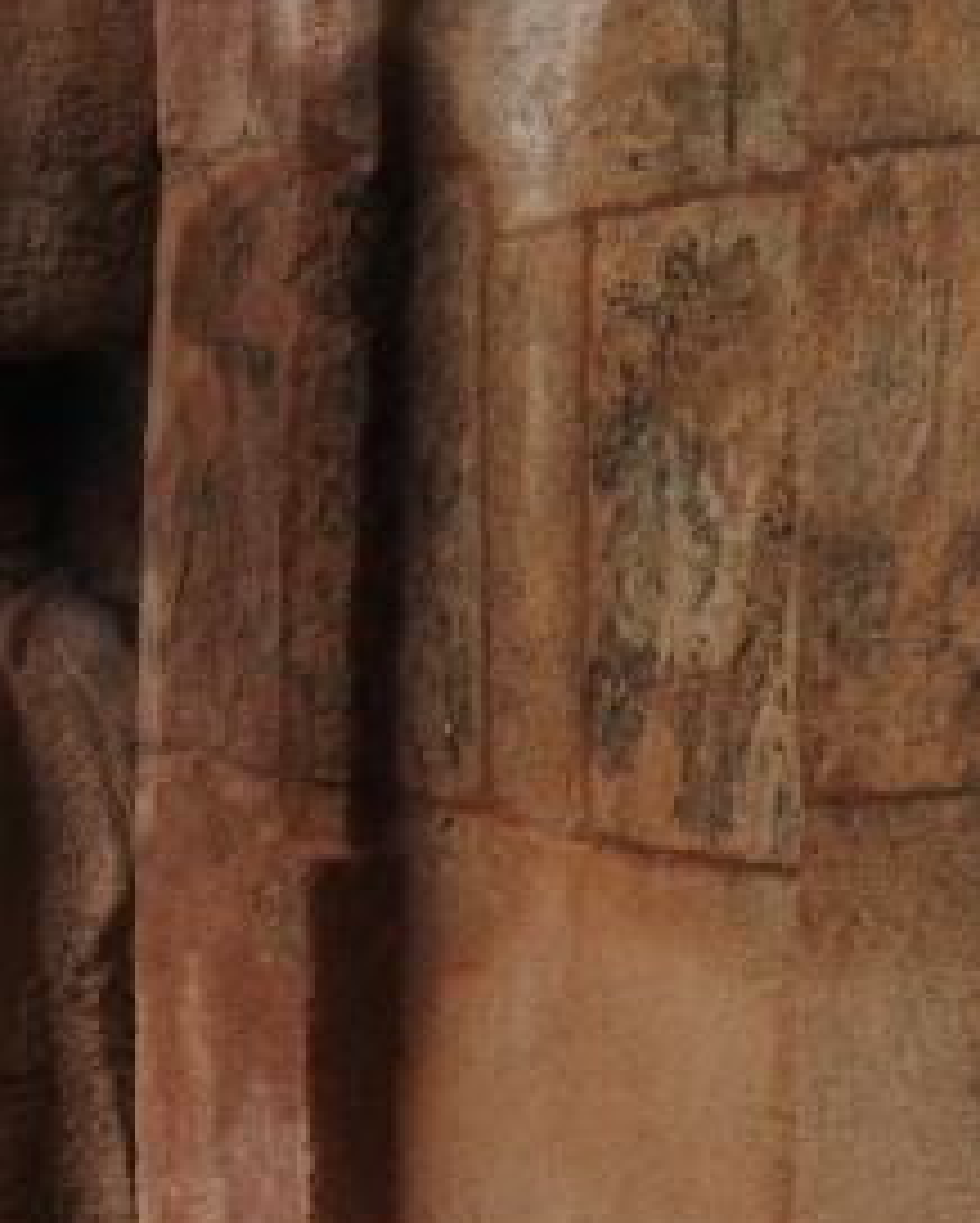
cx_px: -764
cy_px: 549
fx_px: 6229
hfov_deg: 8.6
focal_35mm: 172
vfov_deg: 11.2
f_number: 4.2
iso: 100
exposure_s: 1/160
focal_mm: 10.7
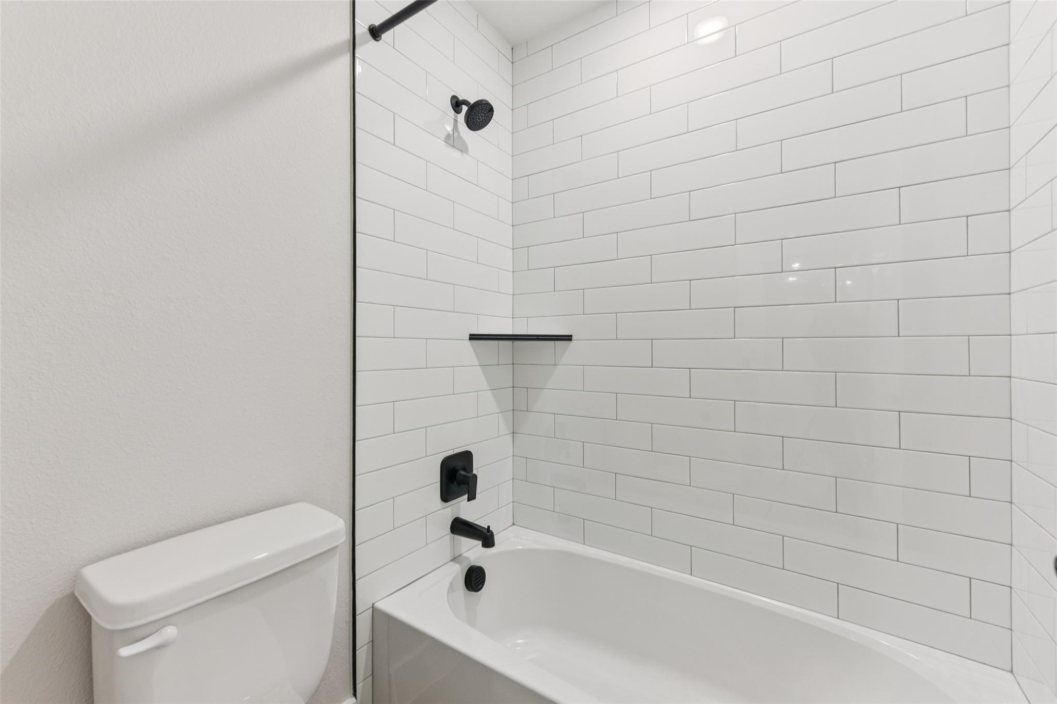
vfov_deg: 81.2
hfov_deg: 104.3
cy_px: 352
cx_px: 528
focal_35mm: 14
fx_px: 411
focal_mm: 14
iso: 160
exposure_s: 1/8
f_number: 8
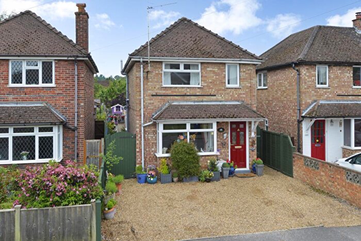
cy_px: 120
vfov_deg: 41.1
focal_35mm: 32
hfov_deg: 58.7
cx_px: 180
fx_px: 321
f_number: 14
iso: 400
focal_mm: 32
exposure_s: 1/100
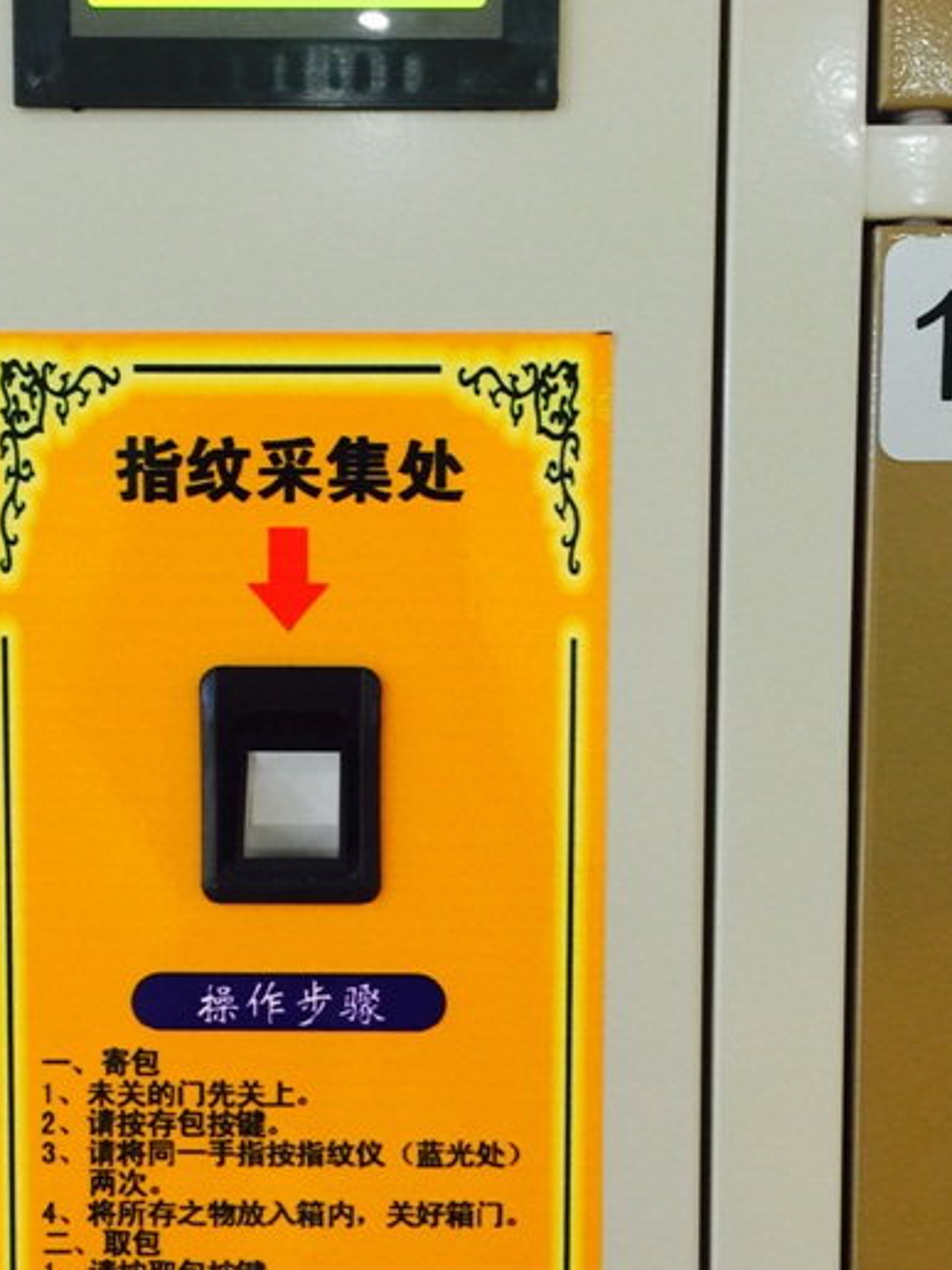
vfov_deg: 41.9
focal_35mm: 45
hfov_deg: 32.1
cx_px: 386
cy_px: 748
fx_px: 1650
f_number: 2.2
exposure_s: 1/10
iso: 100
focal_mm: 4.15
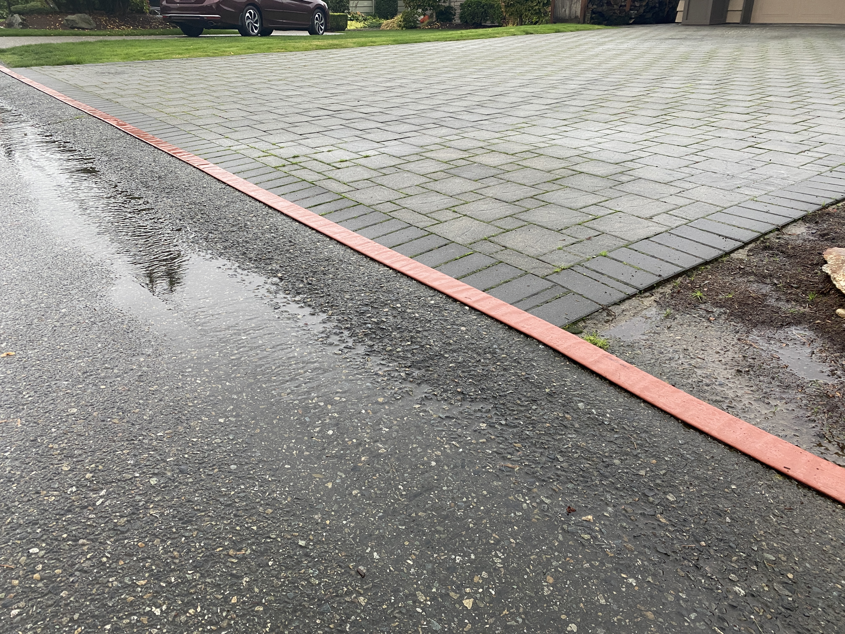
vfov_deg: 53.1
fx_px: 635
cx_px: 422
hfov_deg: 67.3
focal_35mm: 26
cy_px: 317
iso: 125
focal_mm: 4.25
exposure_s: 1/60
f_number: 1.8
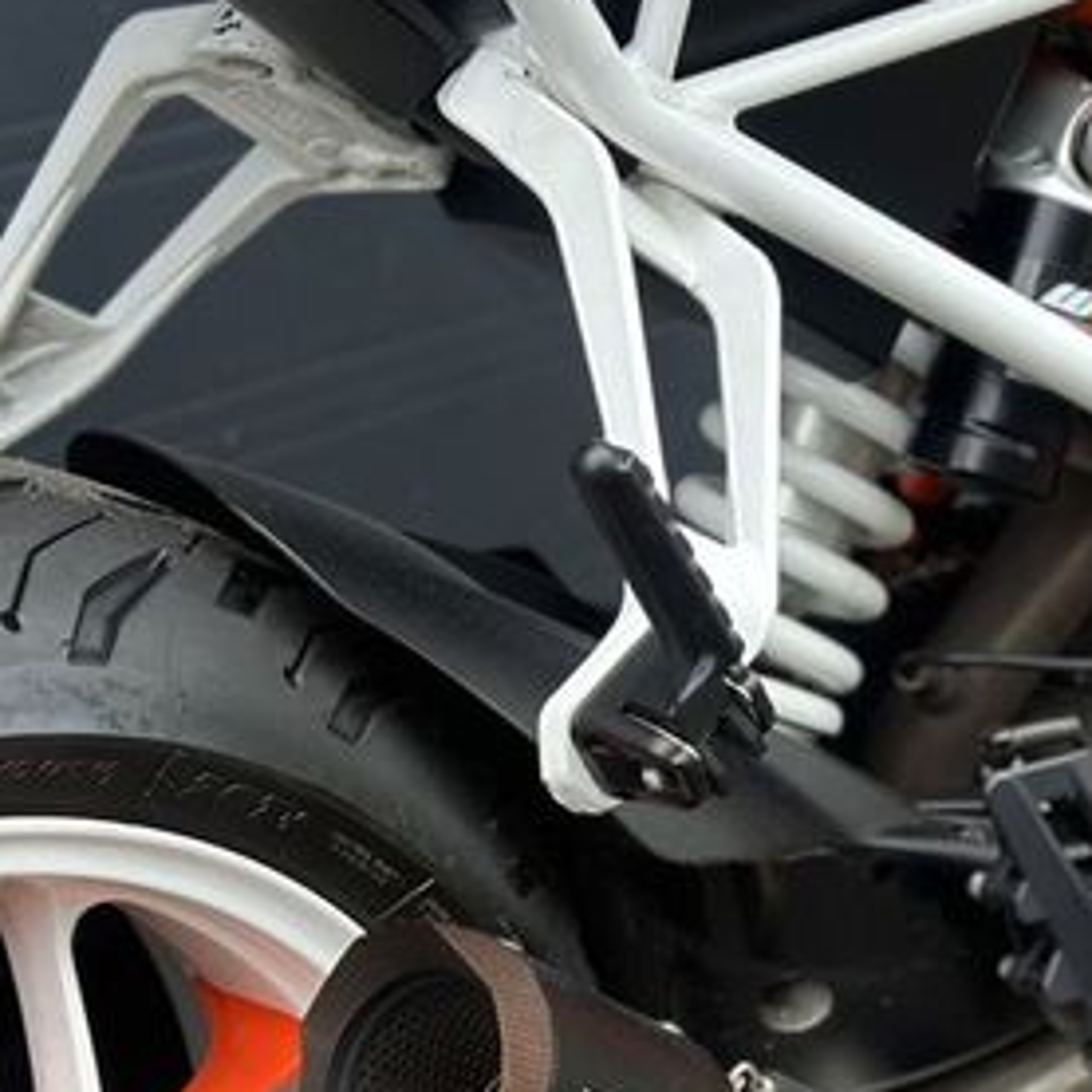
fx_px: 3498
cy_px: 919
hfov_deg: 17.6
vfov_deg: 17.6
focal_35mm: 98
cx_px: 875
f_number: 1.78
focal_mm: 6.86
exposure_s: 1/354
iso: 80
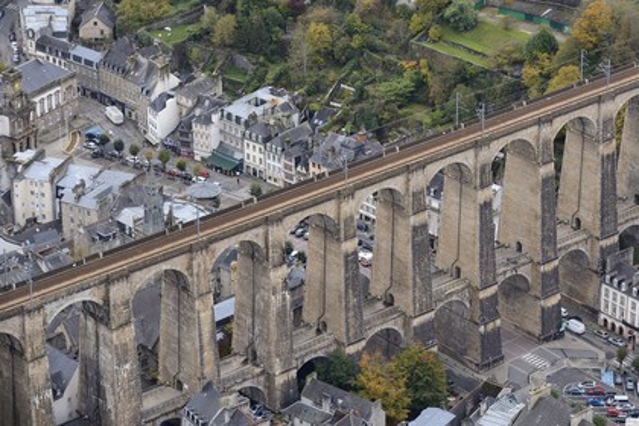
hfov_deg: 20.0
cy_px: 213
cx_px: 320
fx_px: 1810
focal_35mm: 102
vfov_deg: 13.4
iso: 800
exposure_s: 1/1000
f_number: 4.5
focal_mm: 102
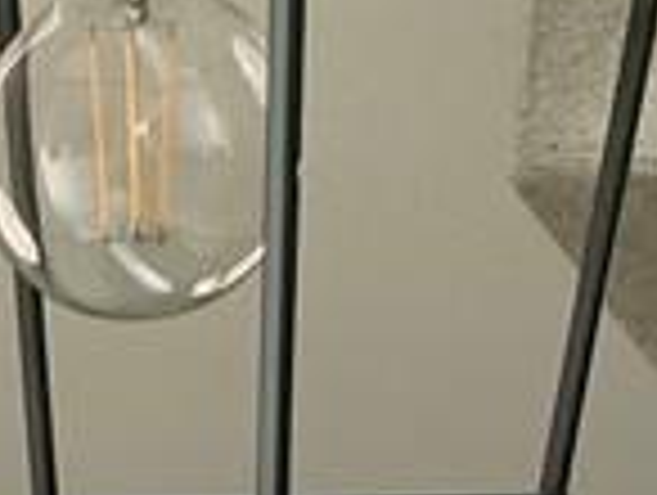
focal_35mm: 182
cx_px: -162
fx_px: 3460
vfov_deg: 7.6
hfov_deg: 10.6
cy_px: 1253
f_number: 1.6
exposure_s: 1/121
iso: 125
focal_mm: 4.2
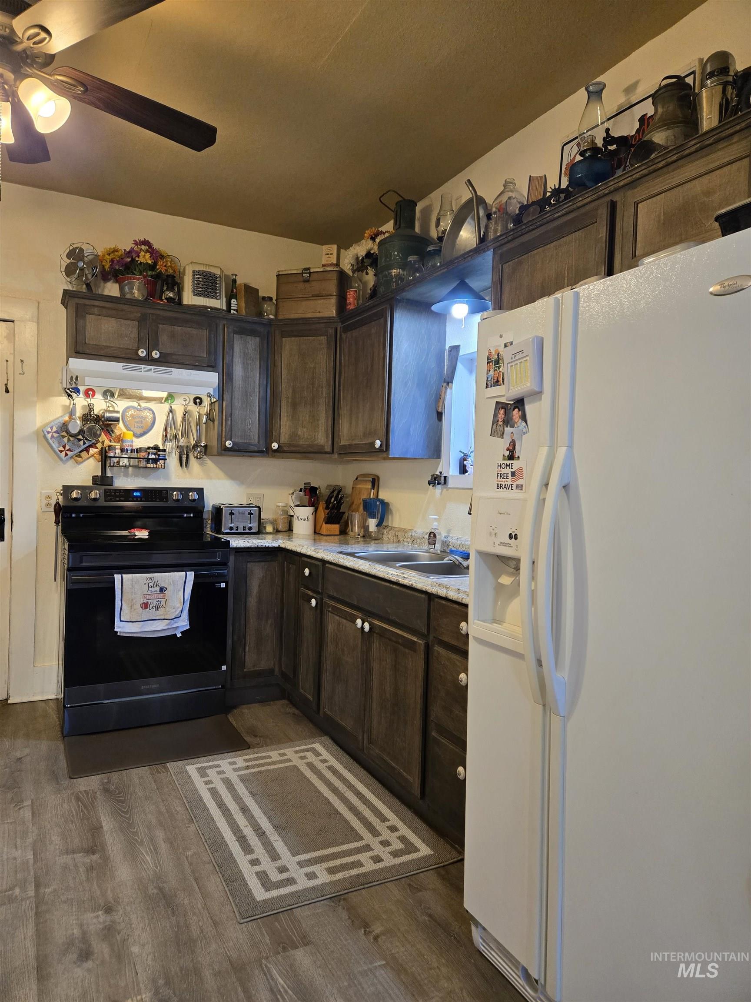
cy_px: 501
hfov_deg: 58.9
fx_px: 665
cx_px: 376
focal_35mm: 23
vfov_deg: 73.9
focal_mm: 5.4
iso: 400
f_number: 1.8
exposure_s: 1/120
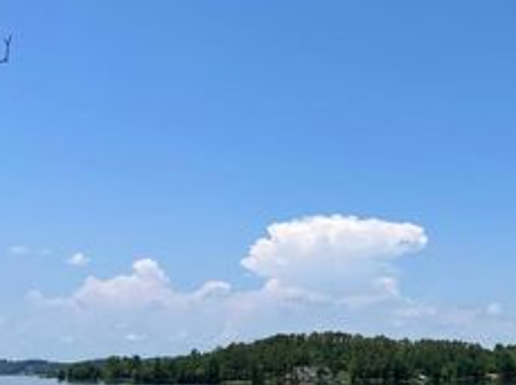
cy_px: 247
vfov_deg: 29.5
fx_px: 729
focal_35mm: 49
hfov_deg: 36.3
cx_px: 474
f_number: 1.5
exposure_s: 1/6211
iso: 50
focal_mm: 5.7
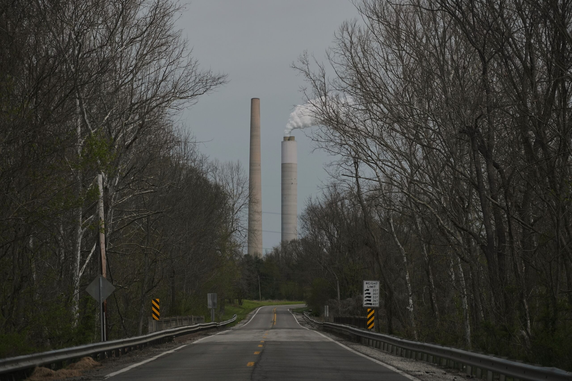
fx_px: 1589
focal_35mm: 100
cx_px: 286
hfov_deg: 20.4
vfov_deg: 13.7
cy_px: 190
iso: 1600
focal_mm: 100
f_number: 4.5
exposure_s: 1/4000
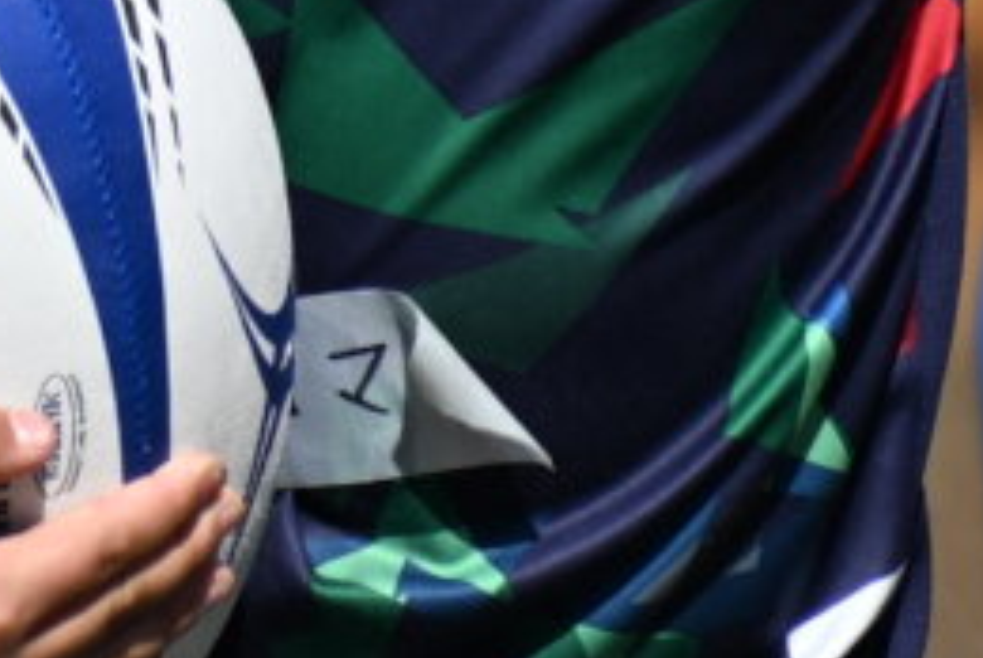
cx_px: -631
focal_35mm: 1656
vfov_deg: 0.8
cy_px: -96
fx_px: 45268
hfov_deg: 1.2
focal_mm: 175
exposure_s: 1/1250
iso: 125
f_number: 5
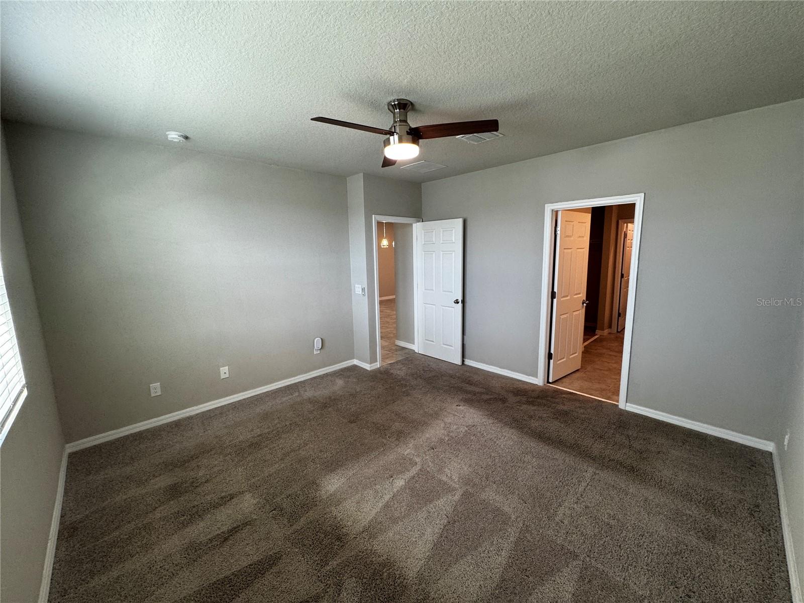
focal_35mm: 14
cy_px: 302
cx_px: 402
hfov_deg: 102.1
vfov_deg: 85.7
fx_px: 325
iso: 160
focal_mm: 2.22
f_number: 2.2
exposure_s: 1/120
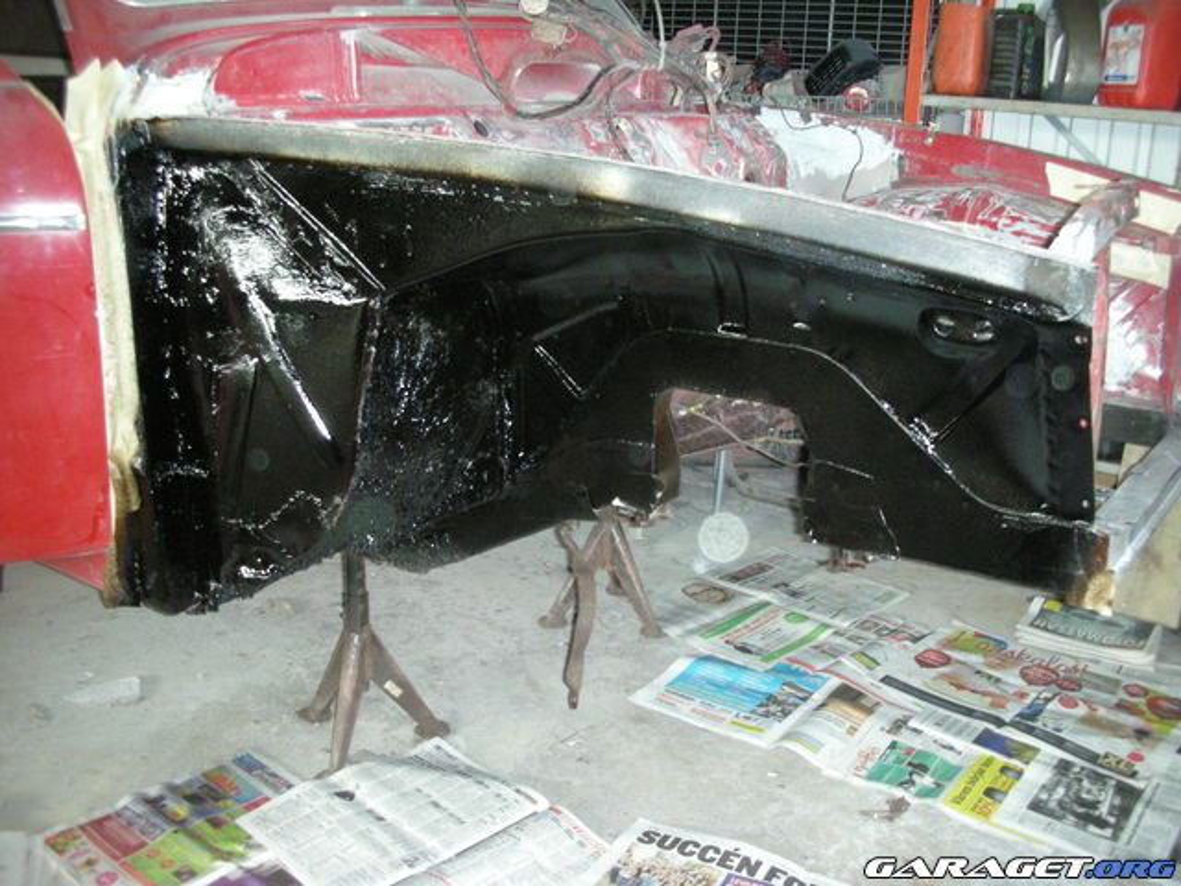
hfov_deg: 52.6
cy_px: 443
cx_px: 590
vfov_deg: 40.7
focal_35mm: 35
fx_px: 1194
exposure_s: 1/60
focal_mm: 5.8
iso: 313
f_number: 2.8
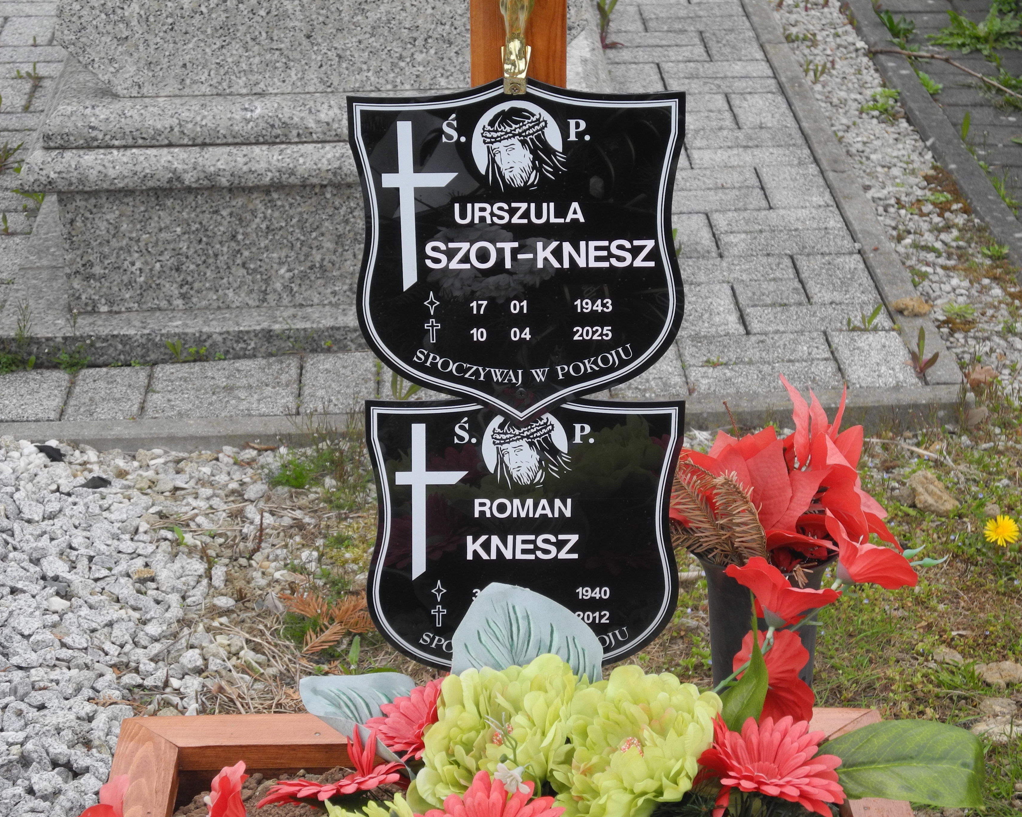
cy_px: 407
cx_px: 523
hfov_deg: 21.5
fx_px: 2692
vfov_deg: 17.3
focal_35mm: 89
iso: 100
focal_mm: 18.1
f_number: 4
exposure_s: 1/100
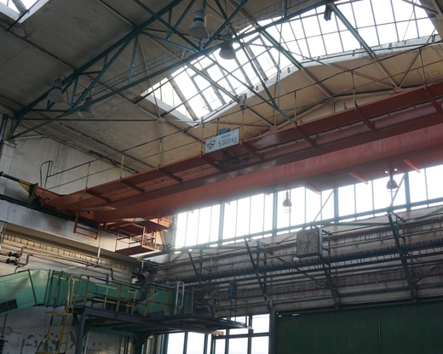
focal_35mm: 39
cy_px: 199
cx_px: 300
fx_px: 511
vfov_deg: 38.2
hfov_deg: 46.0
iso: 320
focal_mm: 20
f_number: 4
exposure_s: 1/60
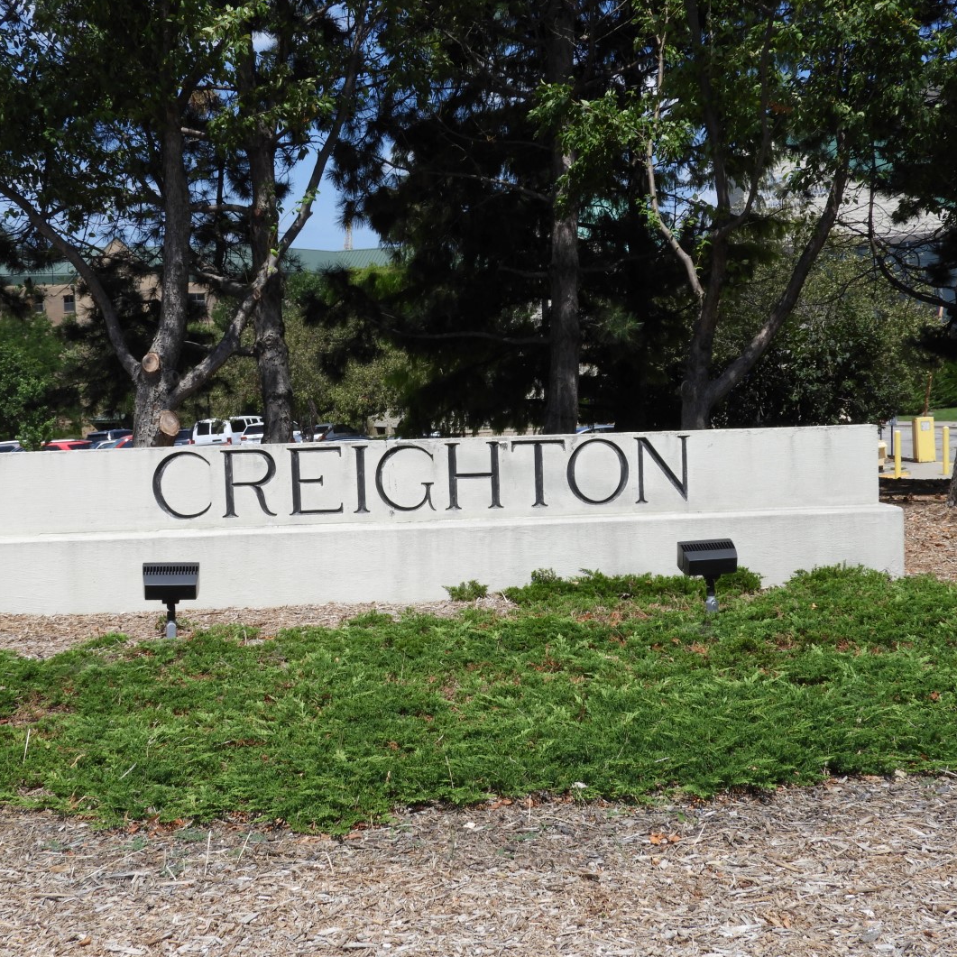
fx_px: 1501
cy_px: 479
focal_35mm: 48
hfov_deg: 35.3
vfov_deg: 35.4
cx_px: 430
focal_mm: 7.2
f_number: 3.8
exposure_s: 1/1250
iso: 100
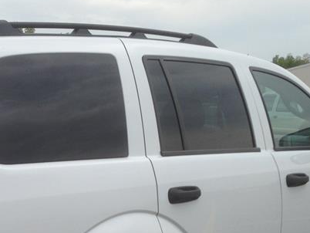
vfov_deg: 17.3
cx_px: 37
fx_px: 753
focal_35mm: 84
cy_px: 211
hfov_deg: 22.7
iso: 50
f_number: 2.4
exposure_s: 1/968
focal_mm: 4.13
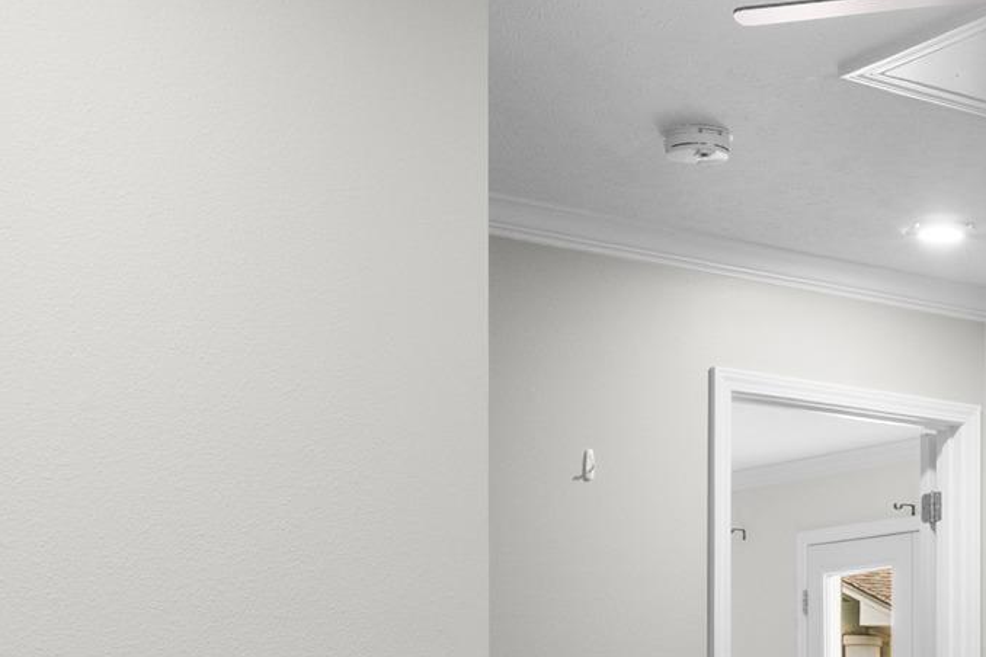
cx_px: 849
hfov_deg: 28.7
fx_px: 1862
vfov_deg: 19.5
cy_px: 647
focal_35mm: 68
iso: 200
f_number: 9
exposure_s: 1/1.67
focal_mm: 10
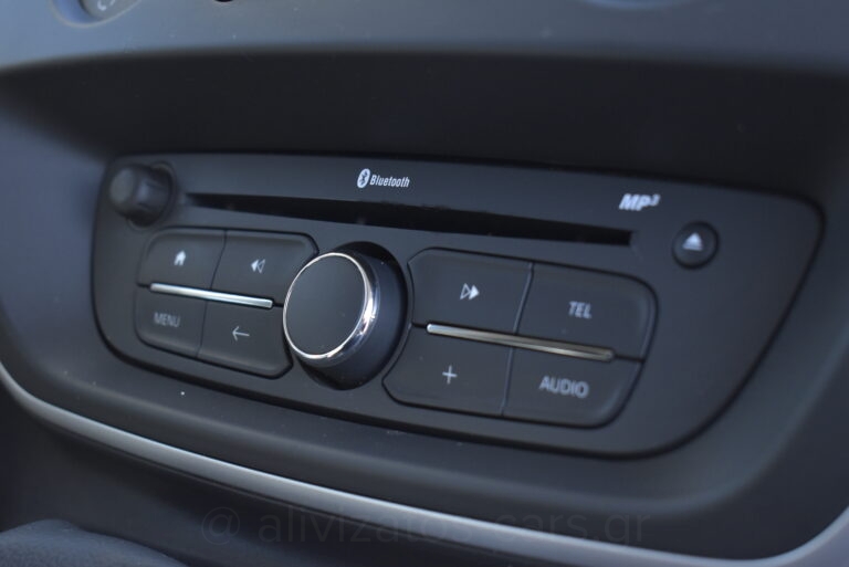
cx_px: 424
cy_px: 284
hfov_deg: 33.4
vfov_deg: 22.7
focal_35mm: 60
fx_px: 1416
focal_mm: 40
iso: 1600
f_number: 5
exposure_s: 1/320
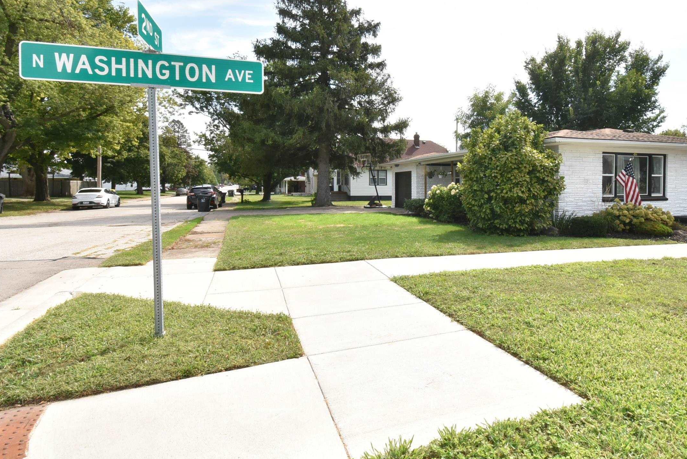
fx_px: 401
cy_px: 190
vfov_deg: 59.2
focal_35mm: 21
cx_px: 421
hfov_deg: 79.9
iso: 400
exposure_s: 1/60
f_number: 18
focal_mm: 10
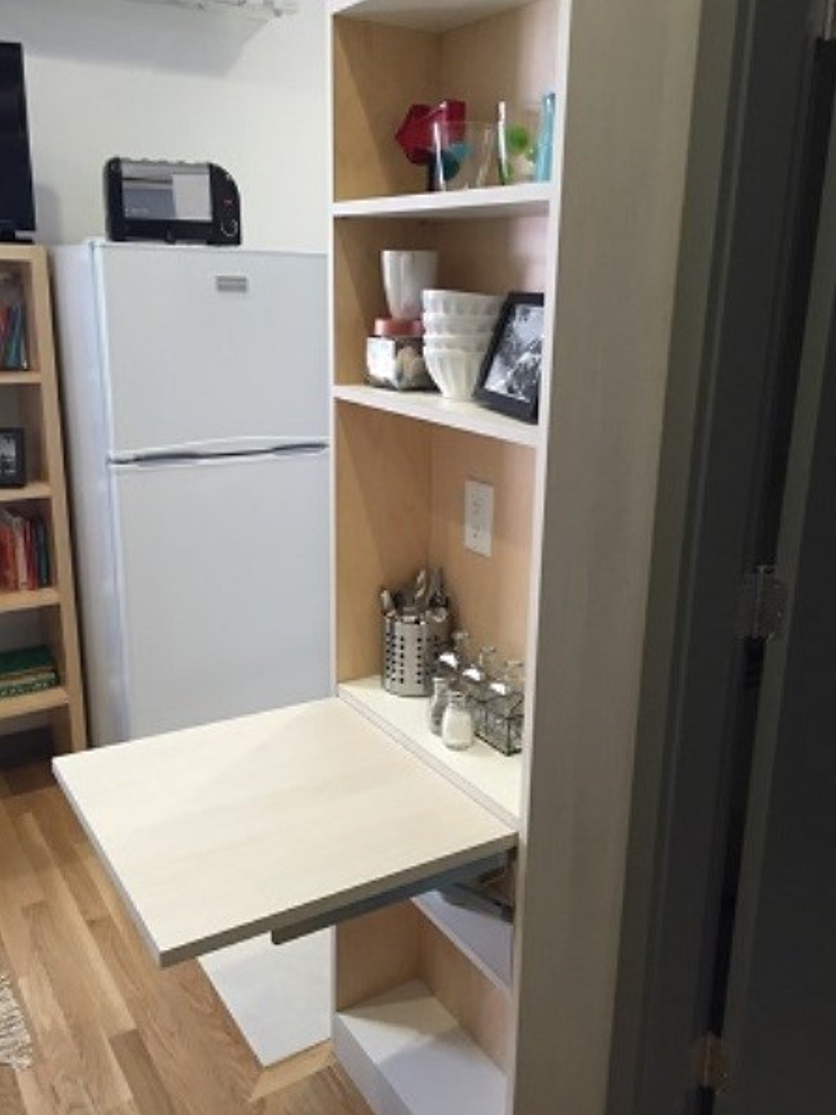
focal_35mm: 30
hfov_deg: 46.8
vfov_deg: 60.0
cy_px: 546
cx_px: 429
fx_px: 966
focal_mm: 4.15
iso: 100
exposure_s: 1/30
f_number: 2.2
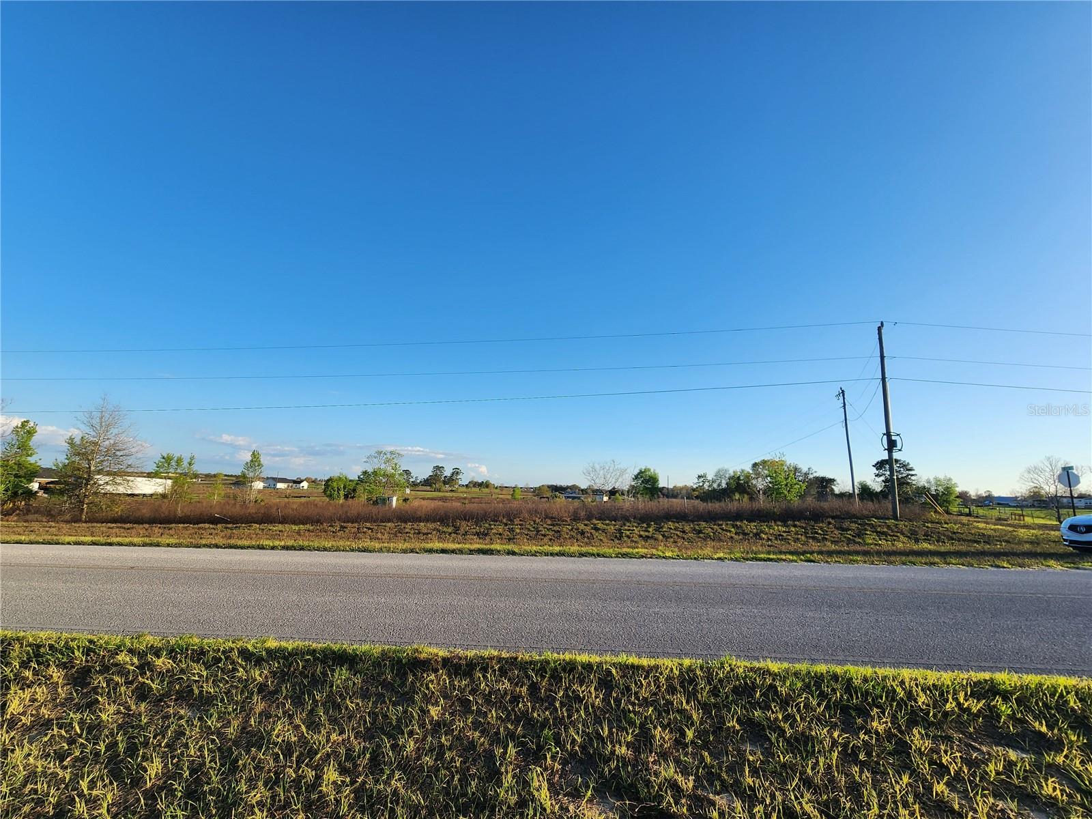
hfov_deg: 106.2
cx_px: 546
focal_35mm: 13
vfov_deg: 89.9
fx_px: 410
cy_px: 410
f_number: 2.2
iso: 50
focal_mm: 2.2
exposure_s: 1/1142
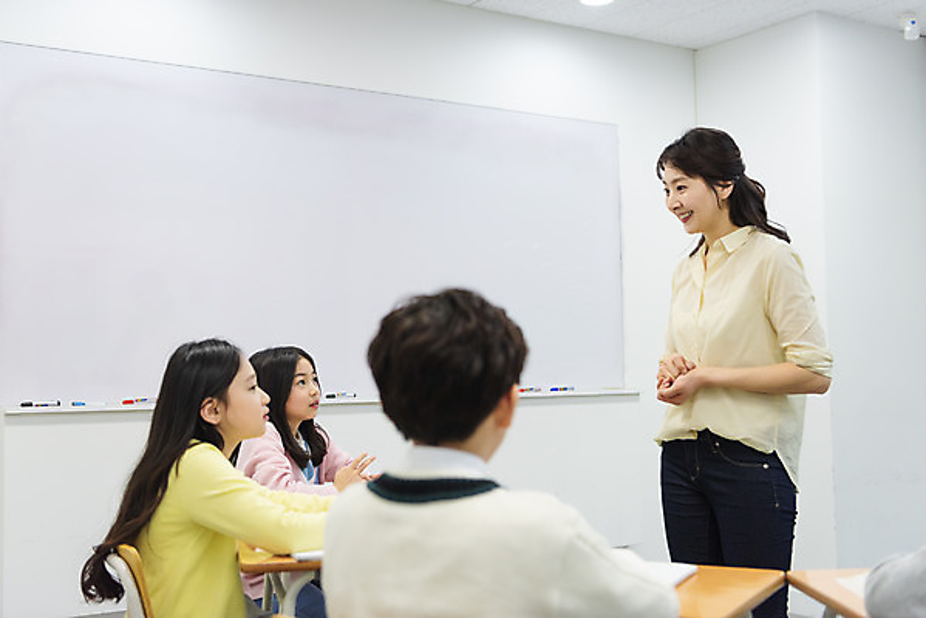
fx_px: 1132
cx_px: 463
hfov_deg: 44.5
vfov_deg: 30.5
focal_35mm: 44
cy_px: 309
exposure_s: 1/500
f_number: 2.8
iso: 800
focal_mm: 44
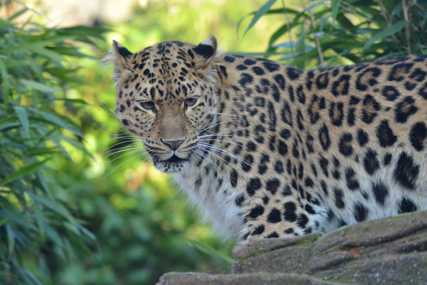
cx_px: 214
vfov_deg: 6.1
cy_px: 142
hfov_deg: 9.1
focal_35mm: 225
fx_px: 2669
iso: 1600
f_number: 5
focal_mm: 150
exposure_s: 1/500
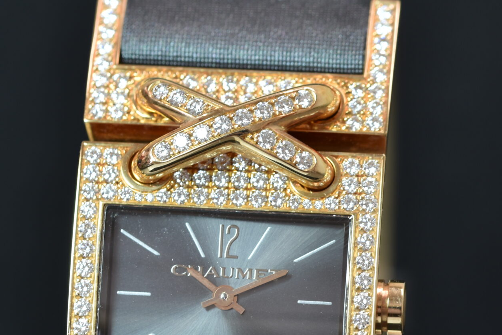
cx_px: 221
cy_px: 245
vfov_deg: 5.0
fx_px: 3834
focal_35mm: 275
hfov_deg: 7.5
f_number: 8
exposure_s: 1/6
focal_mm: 90
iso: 100
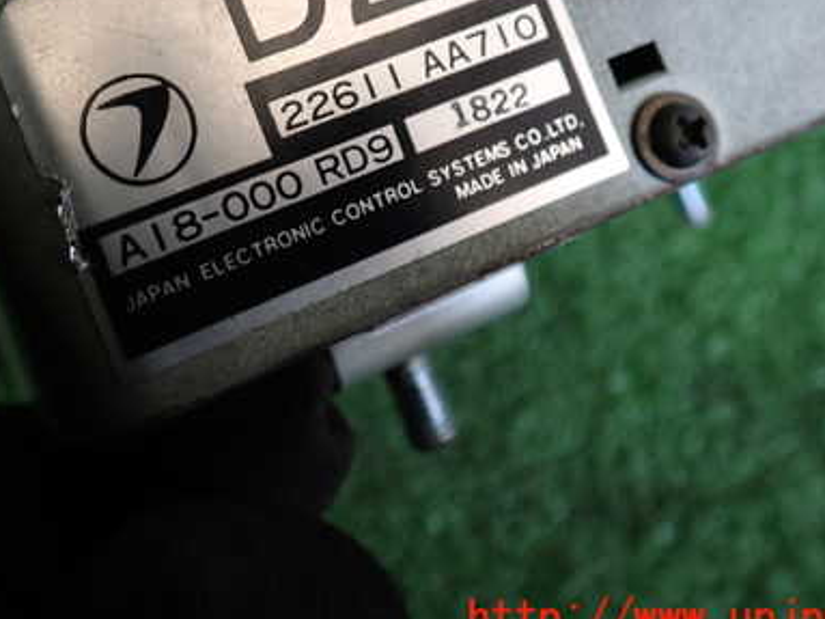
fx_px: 1120
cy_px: 162
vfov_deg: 30.4
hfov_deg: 40.2
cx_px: 308
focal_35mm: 47
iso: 200
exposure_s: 1/50
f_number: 2.3
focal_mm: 5.4
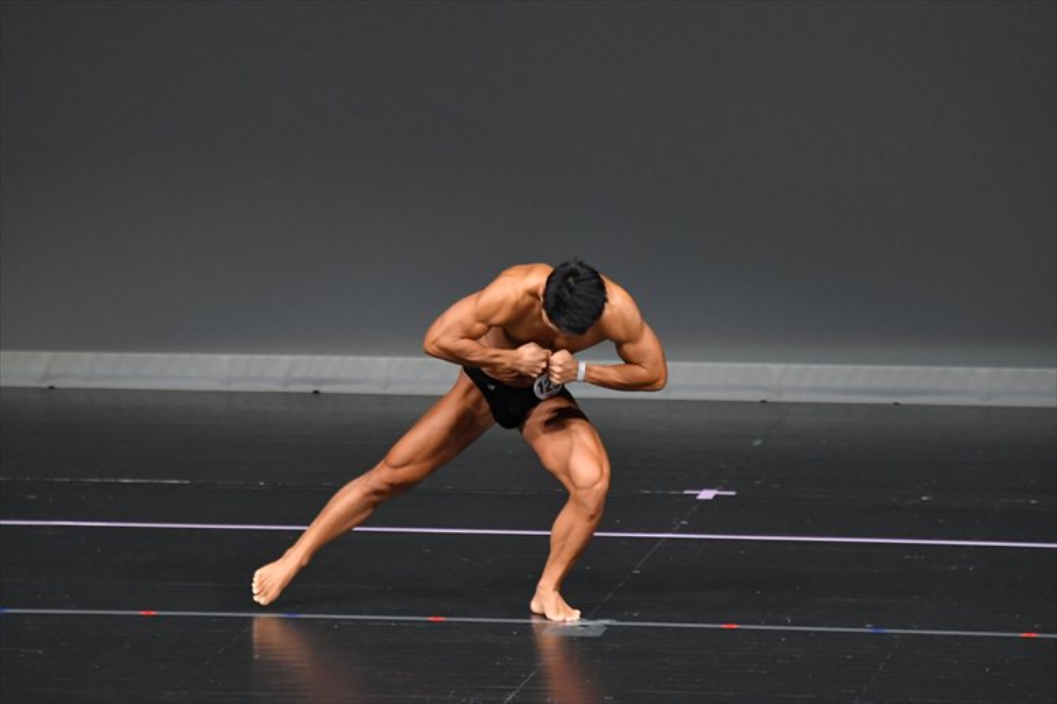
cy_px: 352
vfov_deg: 4.0
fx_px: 10125
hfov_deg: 6.0
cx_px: 528
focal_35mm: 345
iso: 4000
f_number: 5.6
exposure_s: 1/400
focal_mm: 230
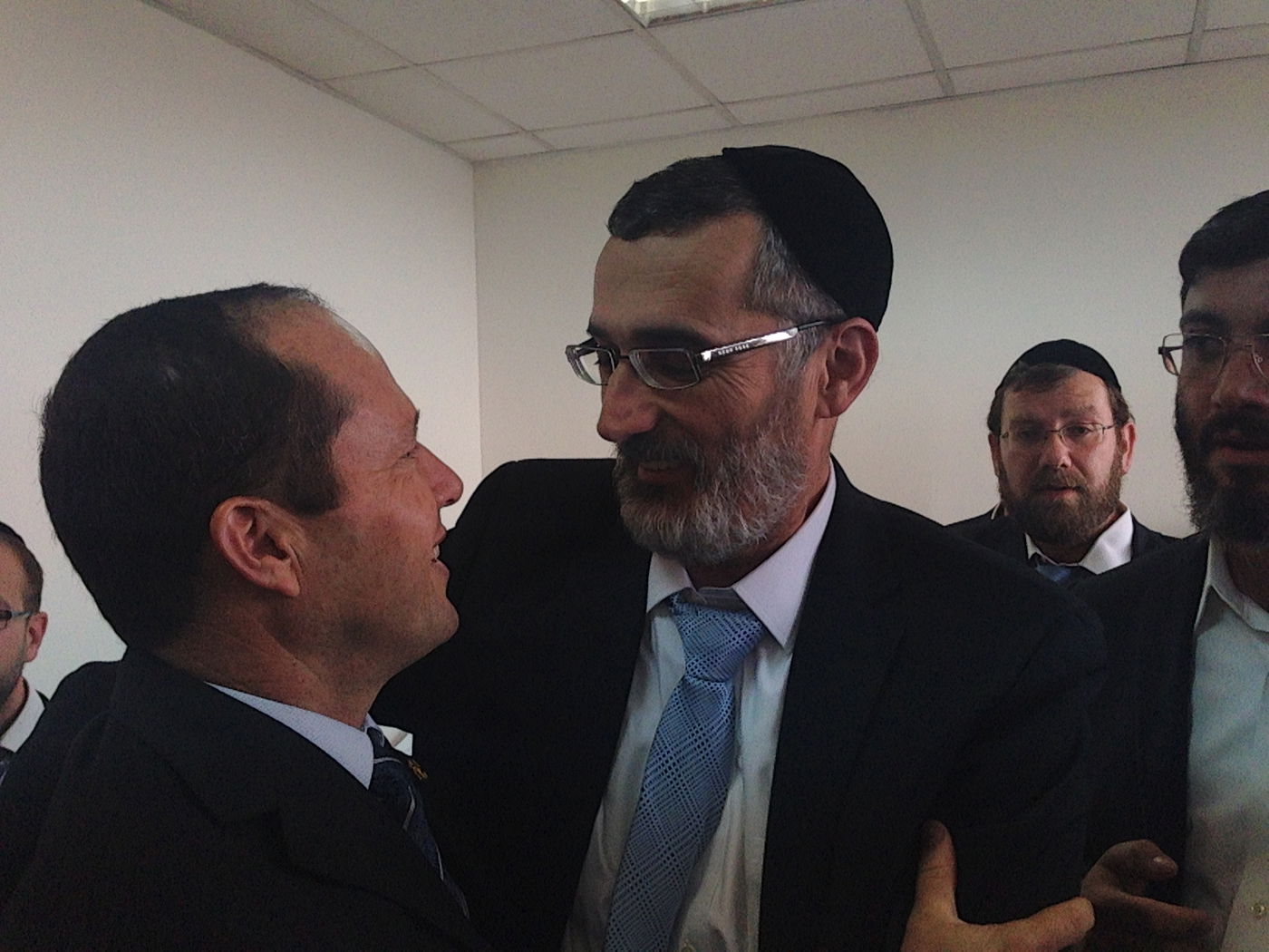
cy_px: 476
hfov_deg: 29.4
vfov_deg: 22.3
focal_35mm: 66
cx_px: 634
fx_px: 2420
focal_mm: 4.12
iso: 200
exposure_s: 1/239
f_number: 2.4
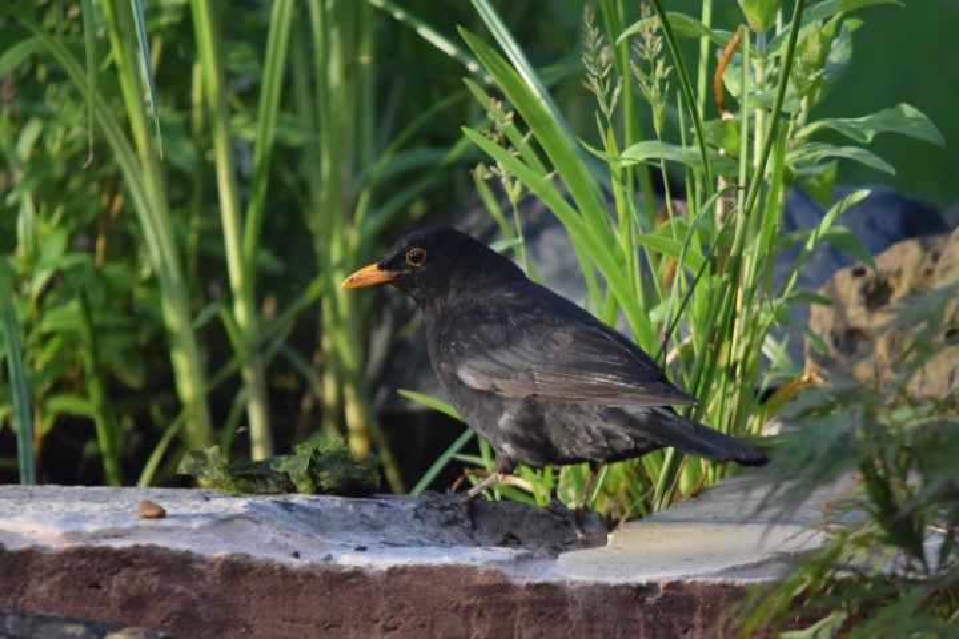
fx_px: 19978
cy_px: 320
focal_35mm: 750
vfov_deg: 1.8
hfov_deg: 2.7
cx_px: 480
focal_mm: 500
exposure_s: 1/800
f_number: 6.3
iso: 6400
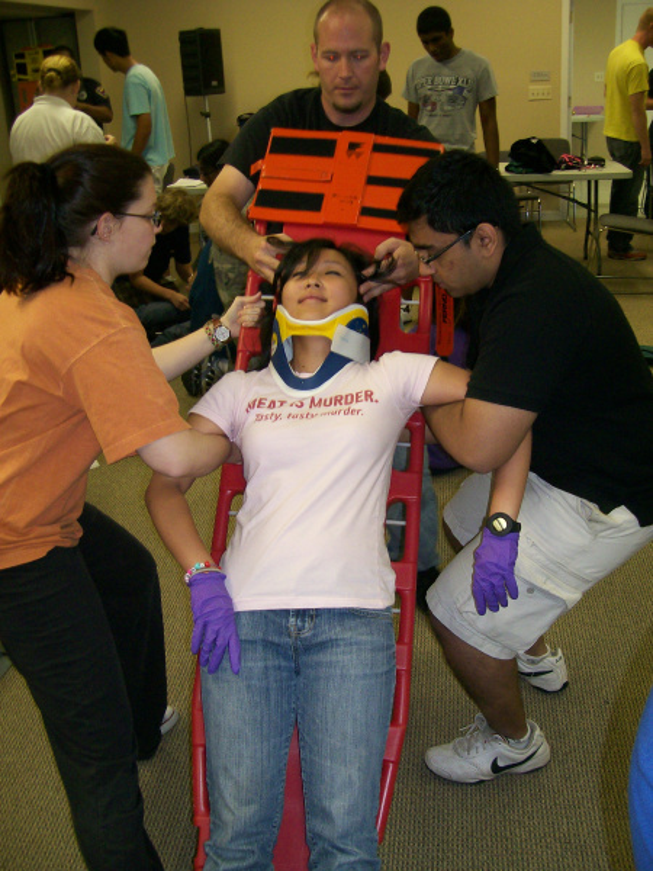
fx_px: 905
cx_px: 326
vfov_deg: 51.4
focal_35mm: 36
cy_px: 436
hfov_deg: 39.7
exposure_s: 1/64
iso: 140
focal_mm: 6
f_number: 2.7
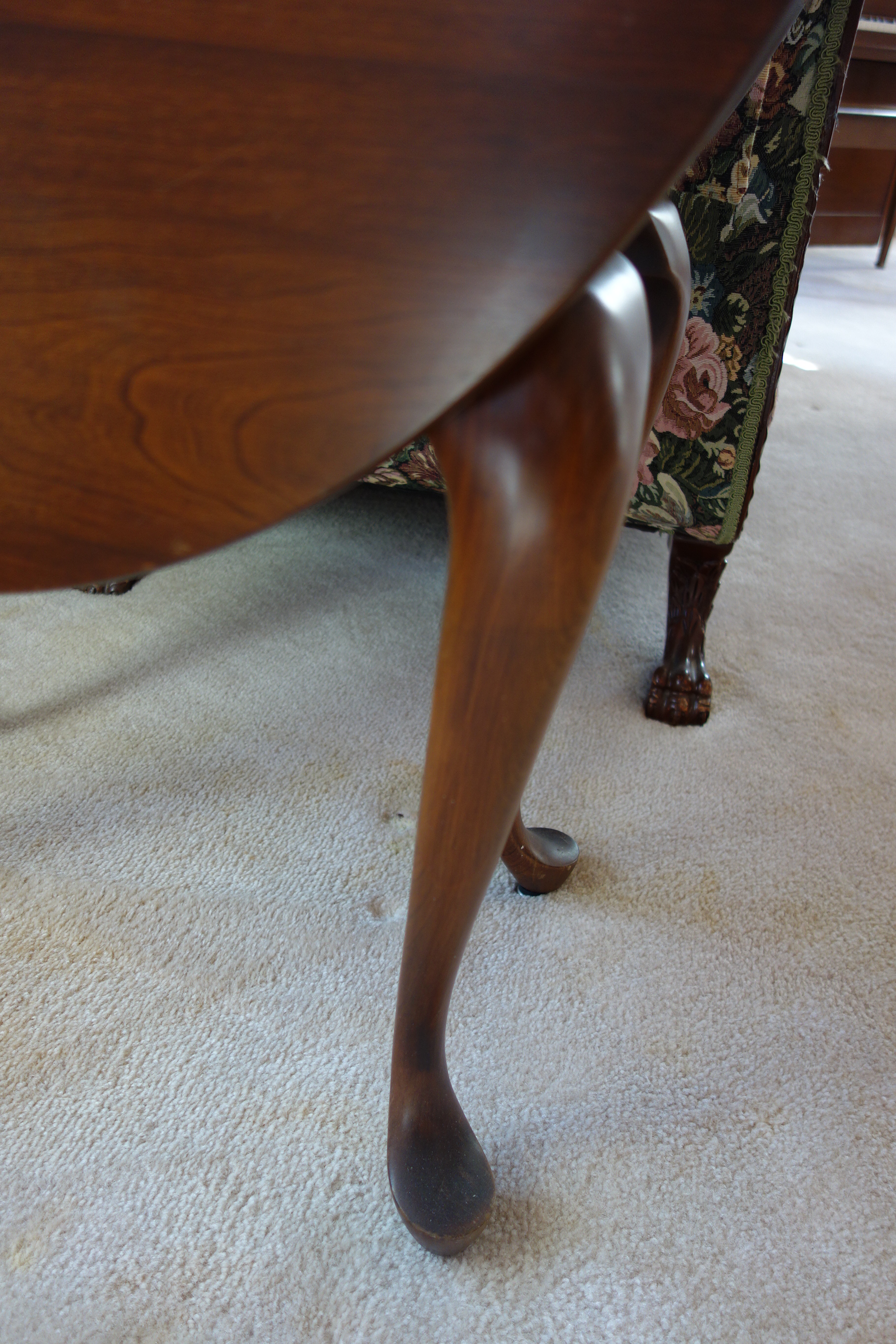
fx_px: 1045
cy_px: 672
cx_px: 448
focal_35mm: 28
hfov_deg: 46.4
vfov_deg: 65.5
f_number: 1.8
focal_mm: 10.4
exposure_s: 1/30
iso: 160
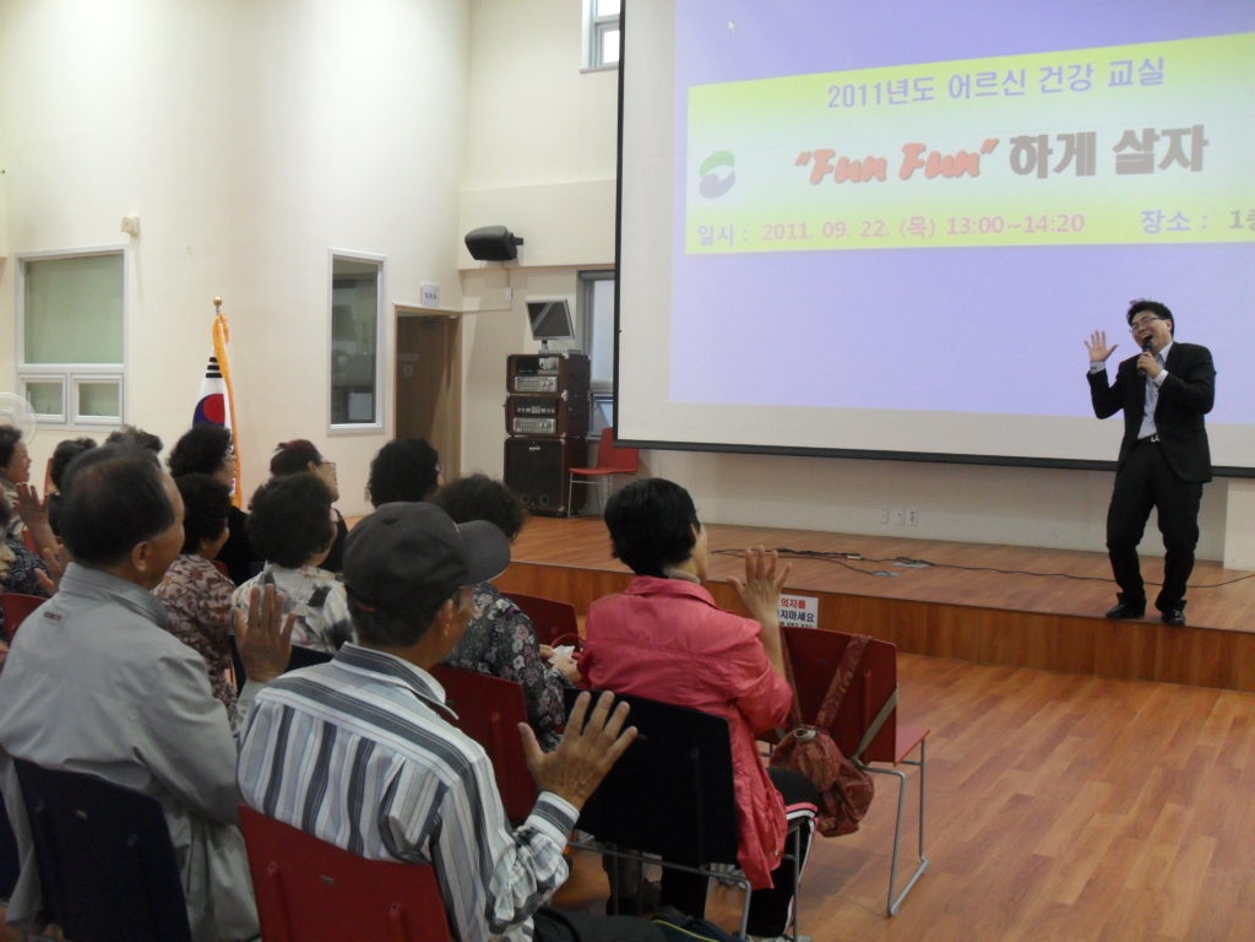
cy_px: 471
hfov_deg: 52.6
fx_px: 1269
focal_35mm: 35
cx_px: 628
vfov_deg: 40.7
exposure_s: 1/30
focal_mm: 6.2
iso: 200
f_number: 2.8
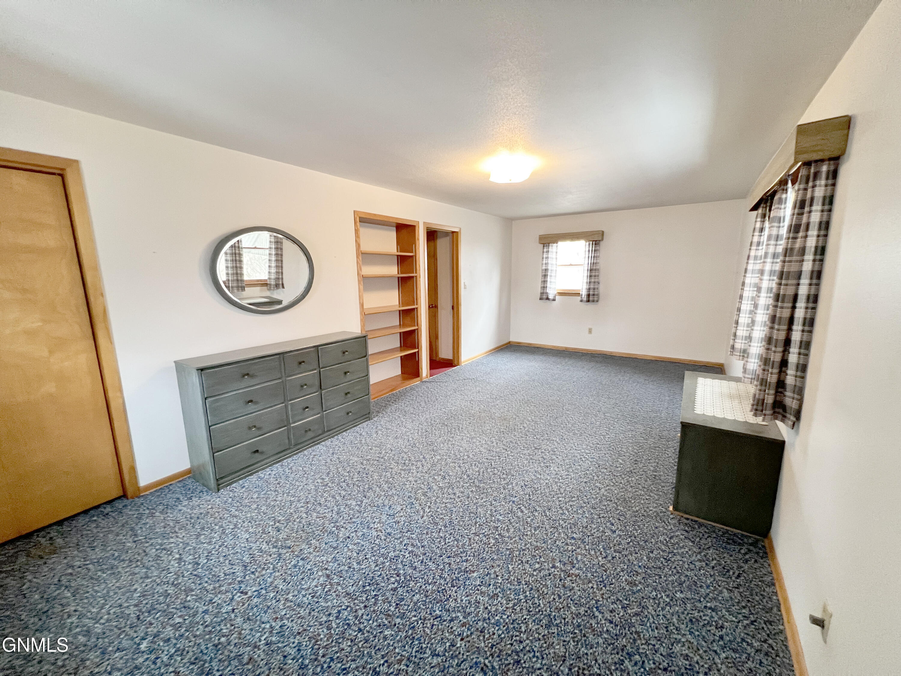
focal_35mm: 13
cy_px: 338
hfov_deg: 106.2
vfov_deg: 89.9
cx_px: 450
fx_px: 338
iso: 400
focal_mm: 1.57
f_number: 1.8
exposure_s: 1/60
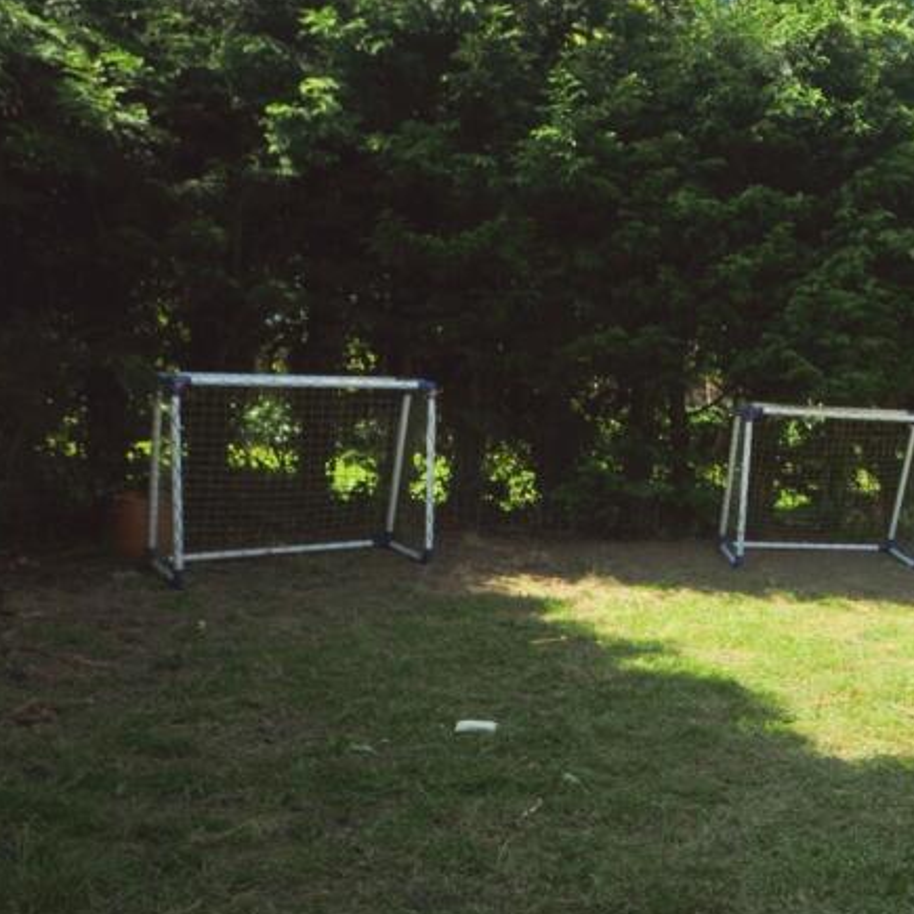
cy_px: 431
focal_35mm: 36
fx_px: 1075
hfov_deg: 39.2
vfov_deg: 46.0
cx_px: 964
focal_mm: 12
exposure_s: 1/250
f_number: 8
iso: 200
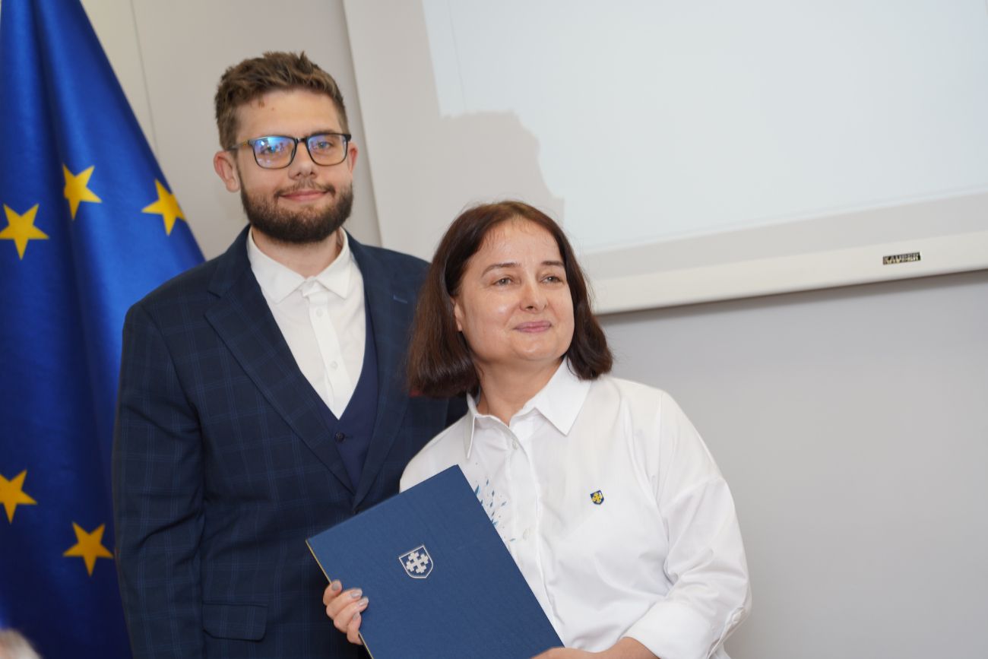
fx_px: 2882
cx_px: 494
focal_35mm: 105
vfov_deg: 13.0
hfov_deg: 19.5
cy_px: 330
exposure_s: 1/100
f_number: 4
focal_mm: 105
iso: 200
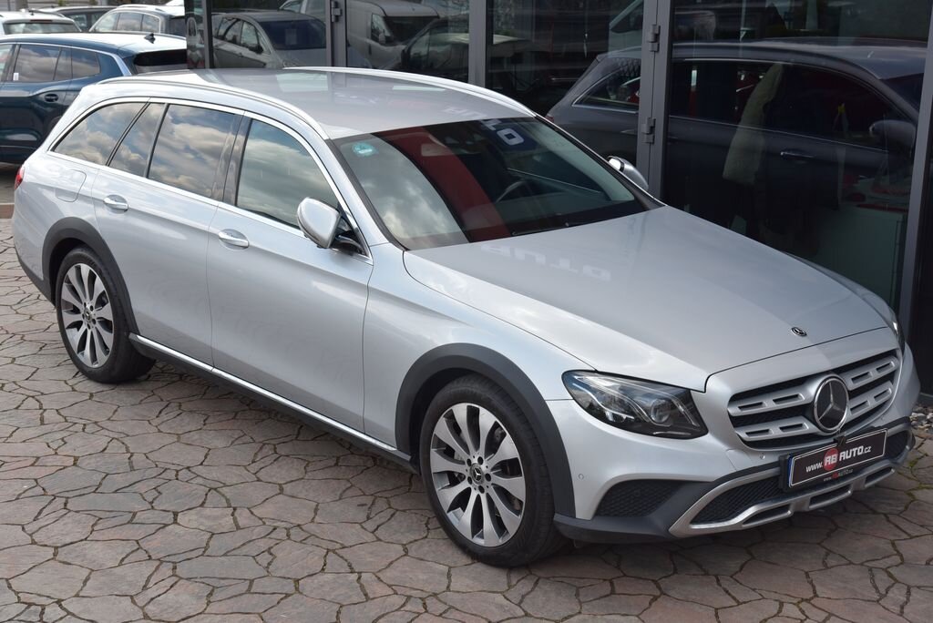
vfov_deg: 23.4
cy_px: 312
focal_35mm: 58
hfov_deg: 34.5
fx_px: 1504
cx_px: 466
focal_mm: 58
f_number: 8
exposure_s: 1/250
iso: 500
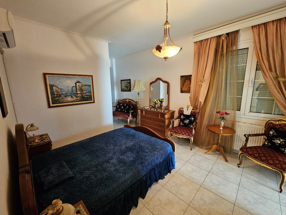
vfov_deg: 89.9
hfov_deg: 106.2
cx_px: 143
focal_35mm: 13
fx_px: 107
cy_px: 108
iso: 640
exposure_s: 1/33.3
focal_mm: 2.2
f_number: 2.2
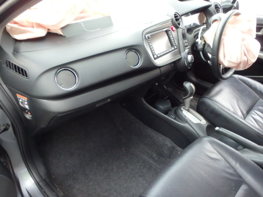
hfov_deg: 63.4
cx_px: 132
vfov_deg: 49.7
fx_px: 213
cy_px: 98
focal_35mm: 28
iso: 800
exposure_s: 1/30
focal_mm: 5
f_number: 3.9
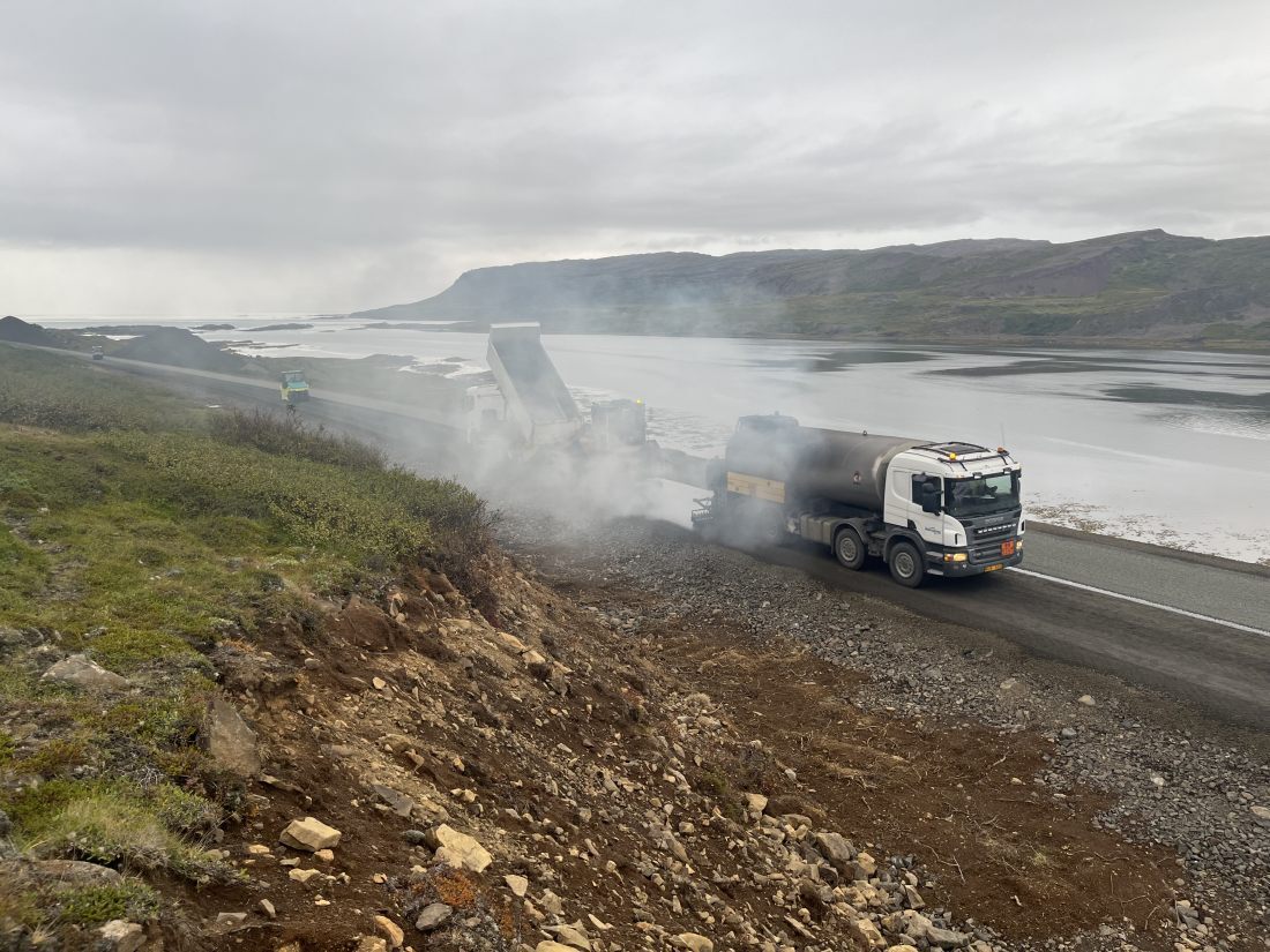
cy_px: 476
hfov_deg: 67.3
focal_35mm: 26
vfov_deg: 53.1
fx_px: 954
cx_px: 635
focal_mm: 5.1
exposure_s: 1/341
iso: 50
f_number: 1.6
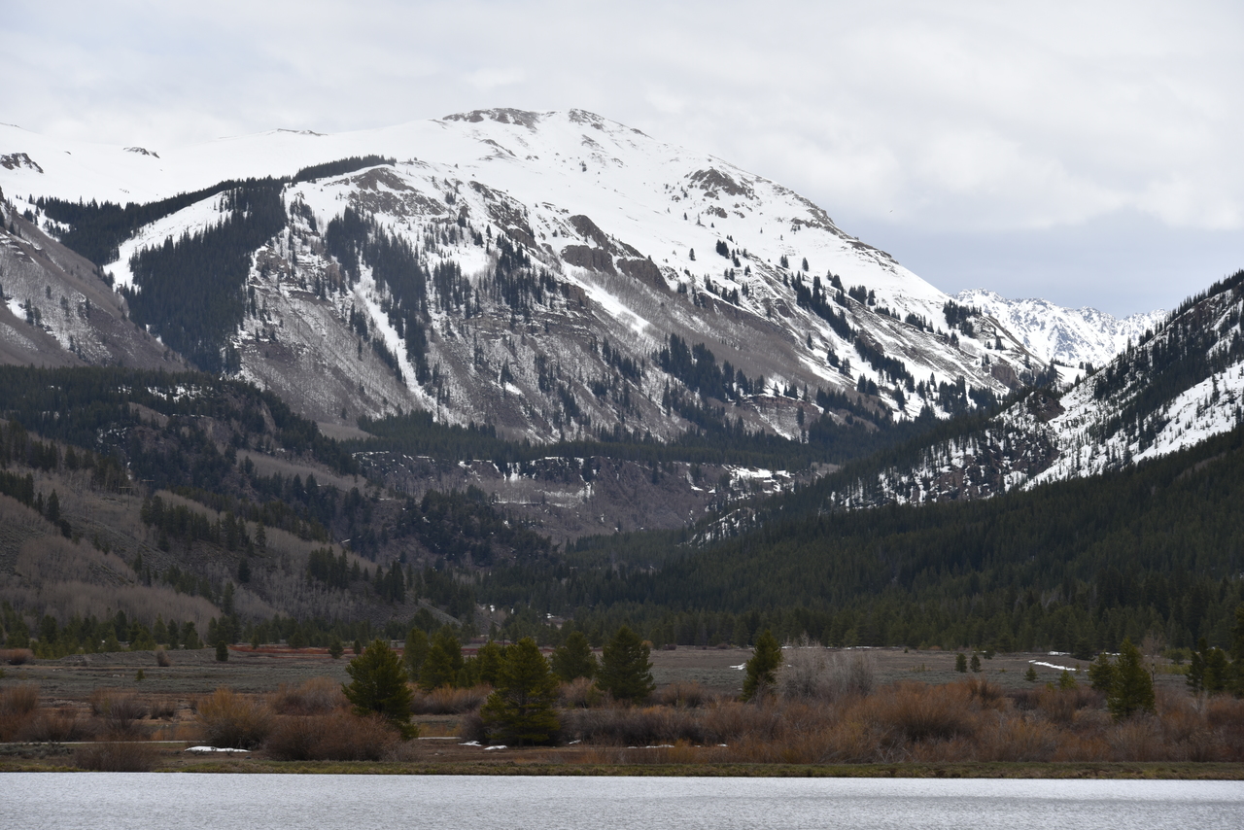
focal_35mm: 135
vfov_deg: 10.2
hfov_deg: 15.2
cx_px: 622
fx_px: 4666
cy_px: 415
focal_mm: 135
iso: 100
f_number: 10
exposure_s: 1/400
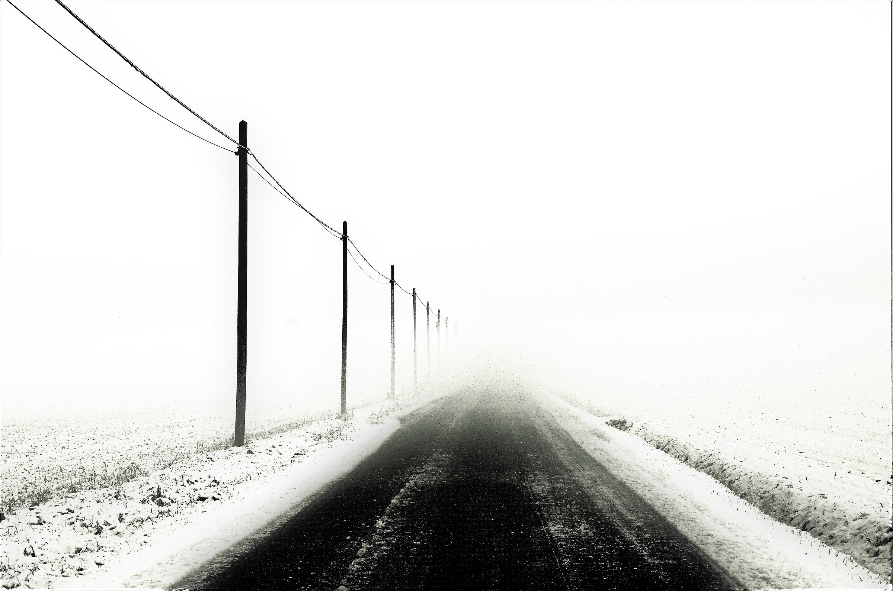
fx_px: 1857
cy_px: 296
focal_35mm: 75
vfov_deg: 18.1
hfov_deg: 27.0
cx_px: 446
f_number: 13
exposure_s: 1/640
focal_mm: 50
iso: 1000
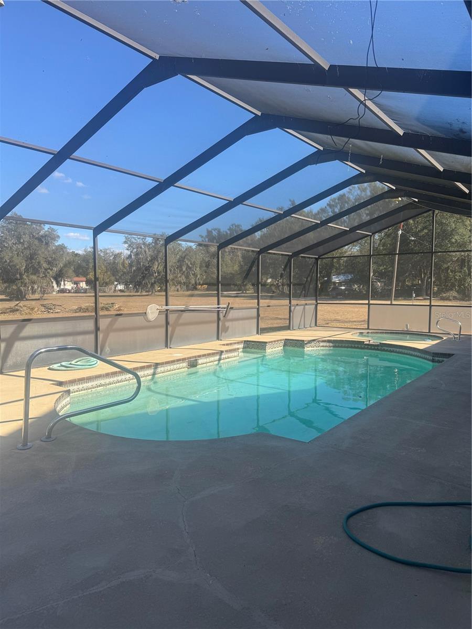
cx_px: 236
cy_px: 314
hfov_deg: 56.8
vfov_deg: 71.6
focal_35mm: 24
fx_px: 436
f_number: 1.78
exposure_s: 1/1869
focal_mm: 6.76
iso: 80
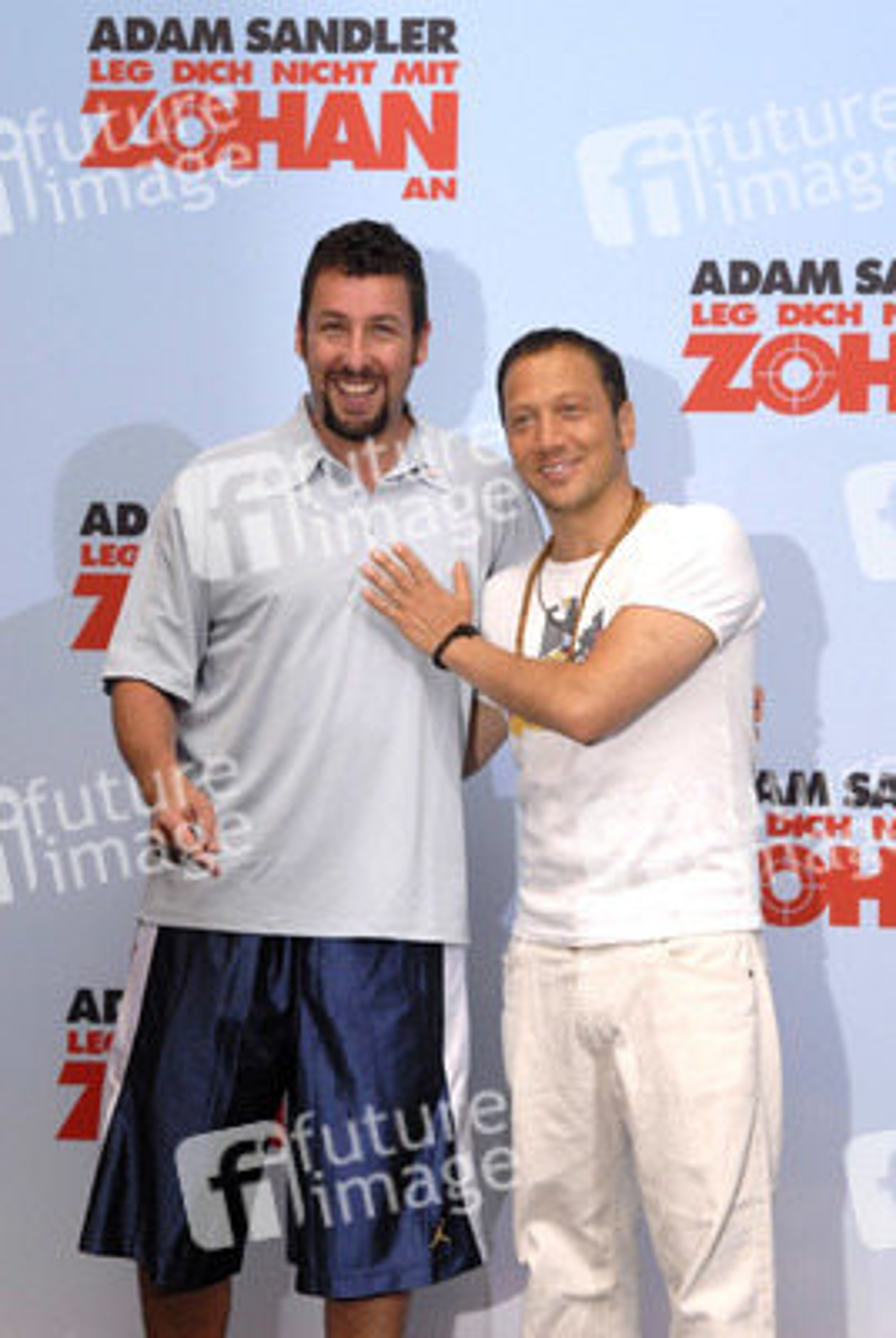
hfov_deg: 23.9
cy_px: 669
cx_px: 448
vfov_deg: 35.0
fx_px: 2121
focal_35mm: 57
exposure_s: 1/125
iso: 640
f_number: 5.6
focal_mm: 38
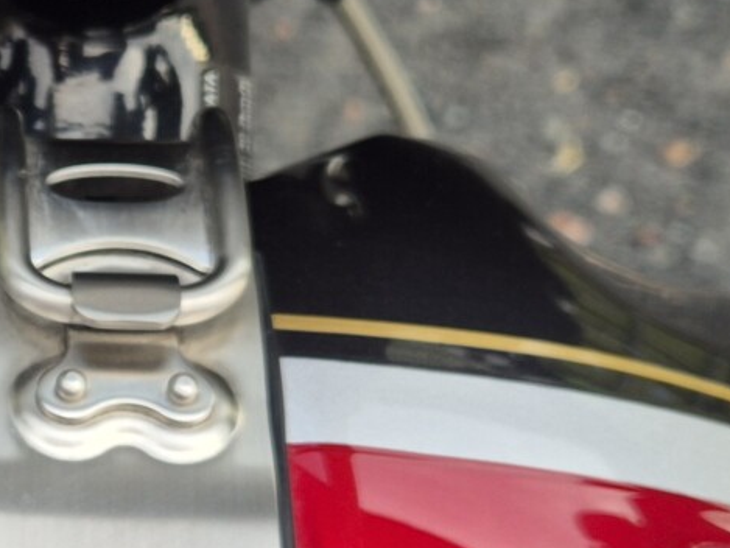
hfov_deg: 19.0
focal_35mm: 98
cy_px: 363
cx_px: -118
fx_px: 2067
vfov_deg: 15.1
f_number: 1.8
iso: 32
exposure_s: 1/180
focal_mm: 5.4
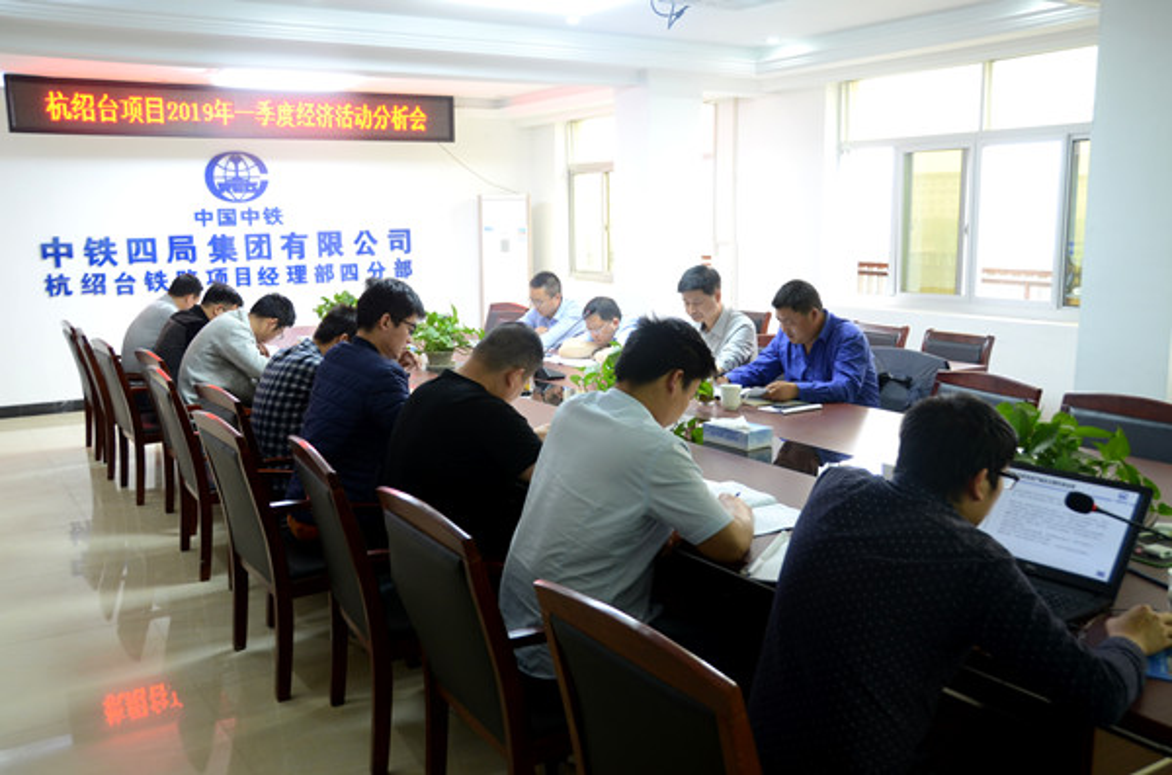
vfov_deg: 39.8
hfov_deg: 57.3
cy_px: 388
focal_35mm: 33
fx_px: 1072
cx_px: 586
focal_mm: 22
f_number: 3.8
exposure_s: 1/20
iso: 400
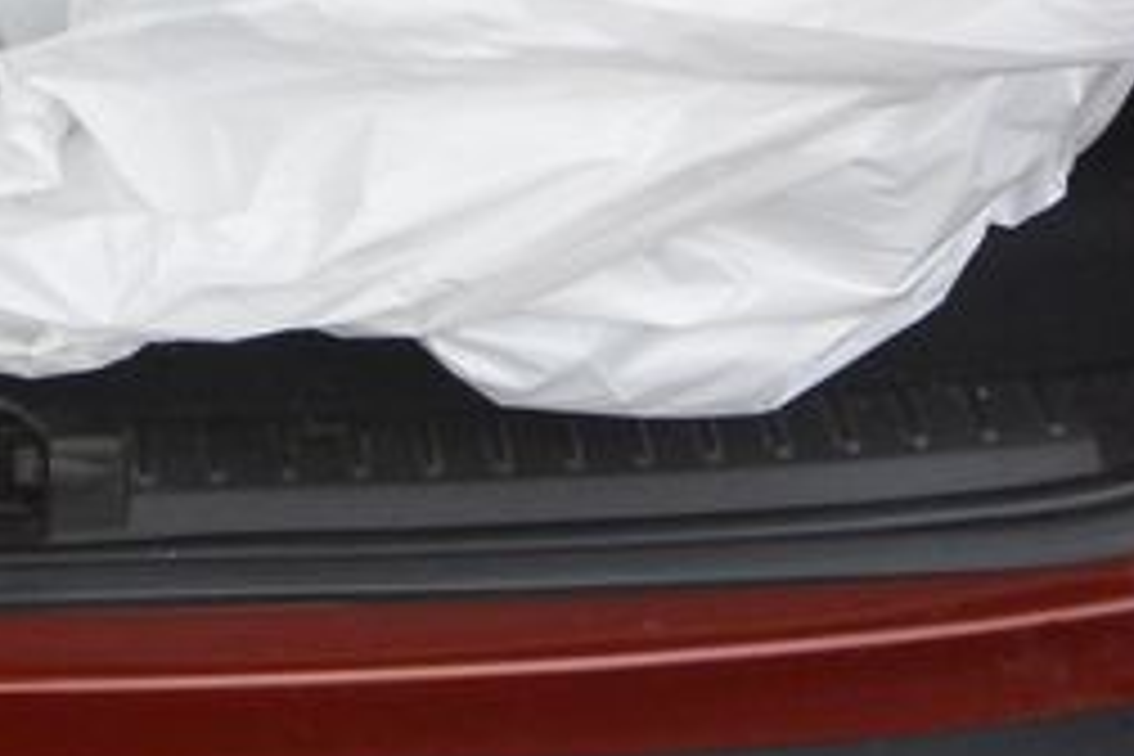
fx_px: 3717
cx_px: -220
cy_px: -740
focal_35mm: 118
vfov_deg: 10.7
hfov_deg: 16.6
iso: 400
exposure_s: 1/100
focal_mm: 11
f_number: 3.5
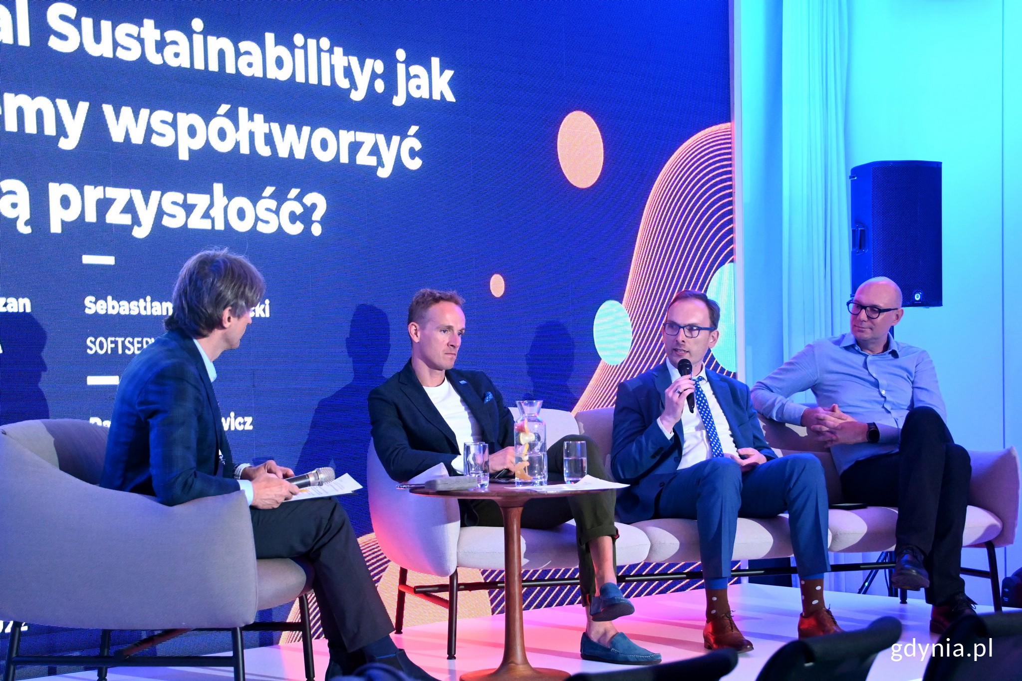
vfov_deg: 26.5
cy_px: 340
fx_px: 1448
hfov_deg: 38.9
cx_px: 511
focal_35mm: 51
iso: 4500
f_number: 3.3
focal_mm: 34
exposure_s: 1/60
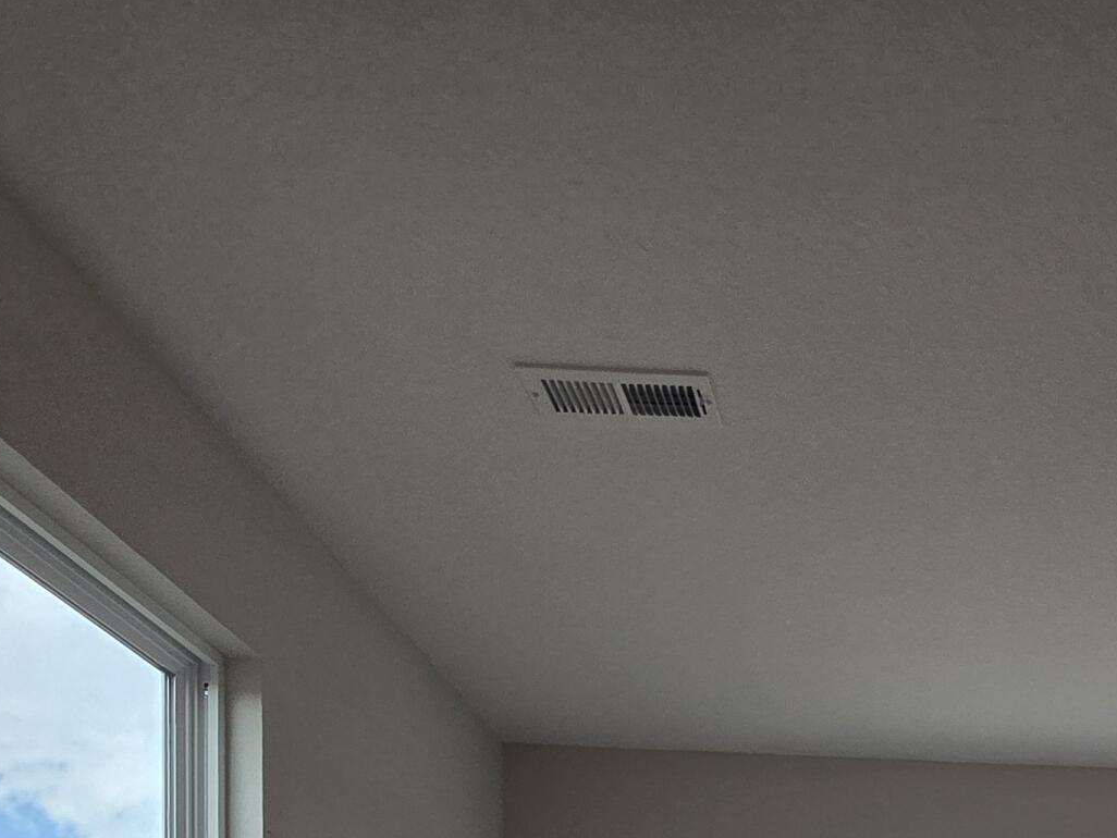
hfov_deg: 44.2
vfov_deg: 28.1
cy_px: 1193
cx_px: 1024
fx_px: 1226
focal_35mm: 38
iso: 50
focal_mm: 2.2
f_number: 2.2
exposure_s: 1/271
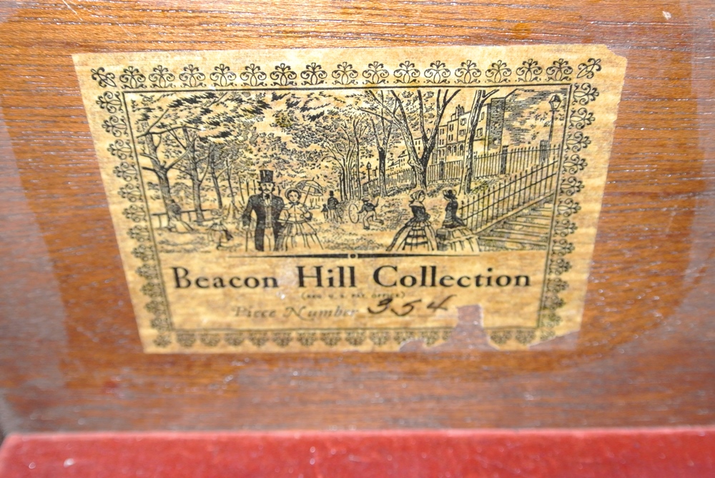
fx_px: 934
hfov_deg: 41.9
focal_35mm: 47
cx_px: 358
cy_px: 239
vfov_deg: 28.7
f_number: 4.5
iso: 1100
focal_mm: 17.5
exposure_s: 1/60
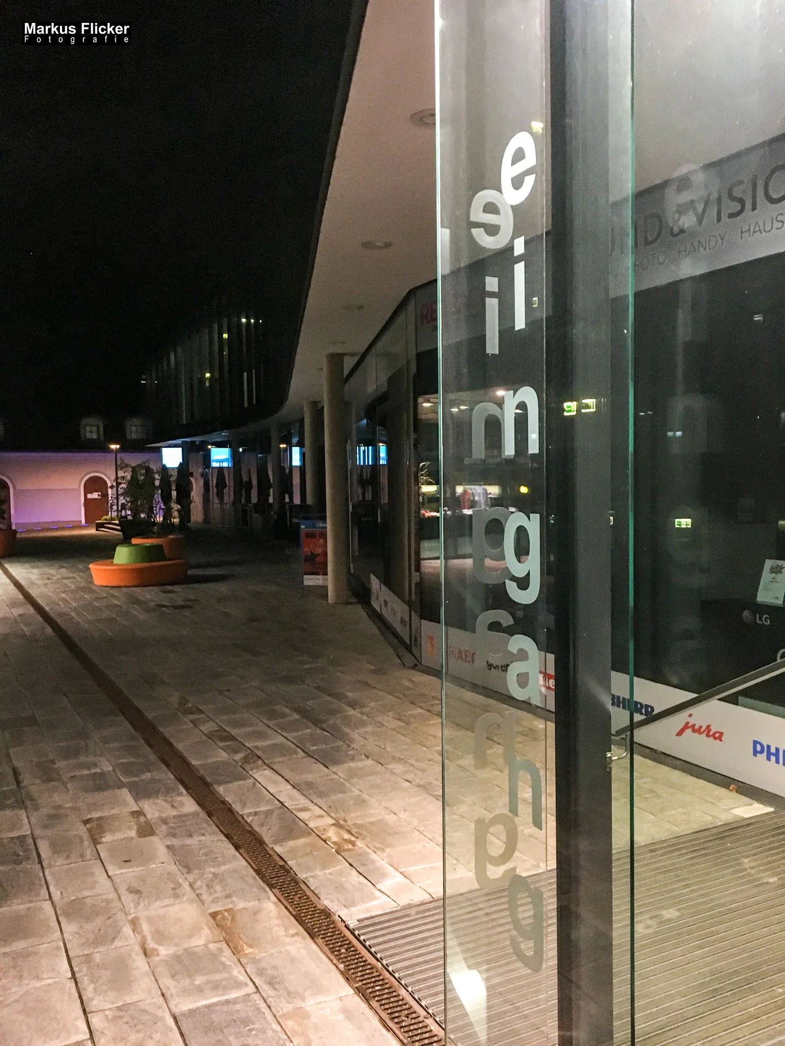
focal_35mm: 29
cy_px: 523
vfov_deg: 61.7
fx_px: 877
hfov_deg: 48.2
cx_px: 392
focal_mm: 4.15
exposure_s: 1/17
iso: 500
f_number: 2.2
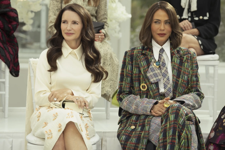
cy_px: 74
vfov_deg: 11.1
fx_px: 769
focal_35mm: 123
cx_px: 111
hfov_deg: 16.7
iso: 160
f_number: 4
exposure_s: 1/200
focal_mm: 119
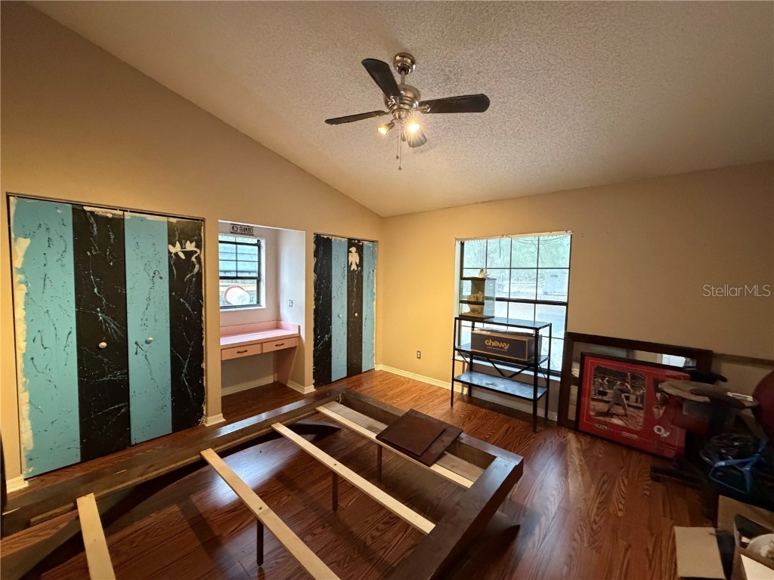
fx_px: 313
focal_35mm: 14
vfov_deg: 85.7
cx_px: 387
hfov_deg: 102.1
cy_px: 290
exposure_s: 1/60
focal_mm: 2.22
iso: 1000
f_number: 2.2
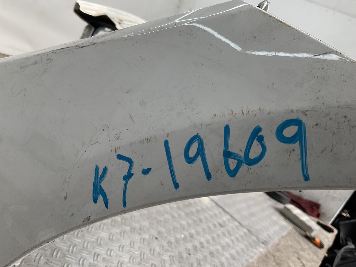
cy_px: 134
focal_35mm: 29
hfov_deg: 61.7
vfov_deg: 48.2
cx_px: 178
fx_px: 298
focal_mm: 3
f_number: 1.8
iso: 16
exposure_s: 1/239
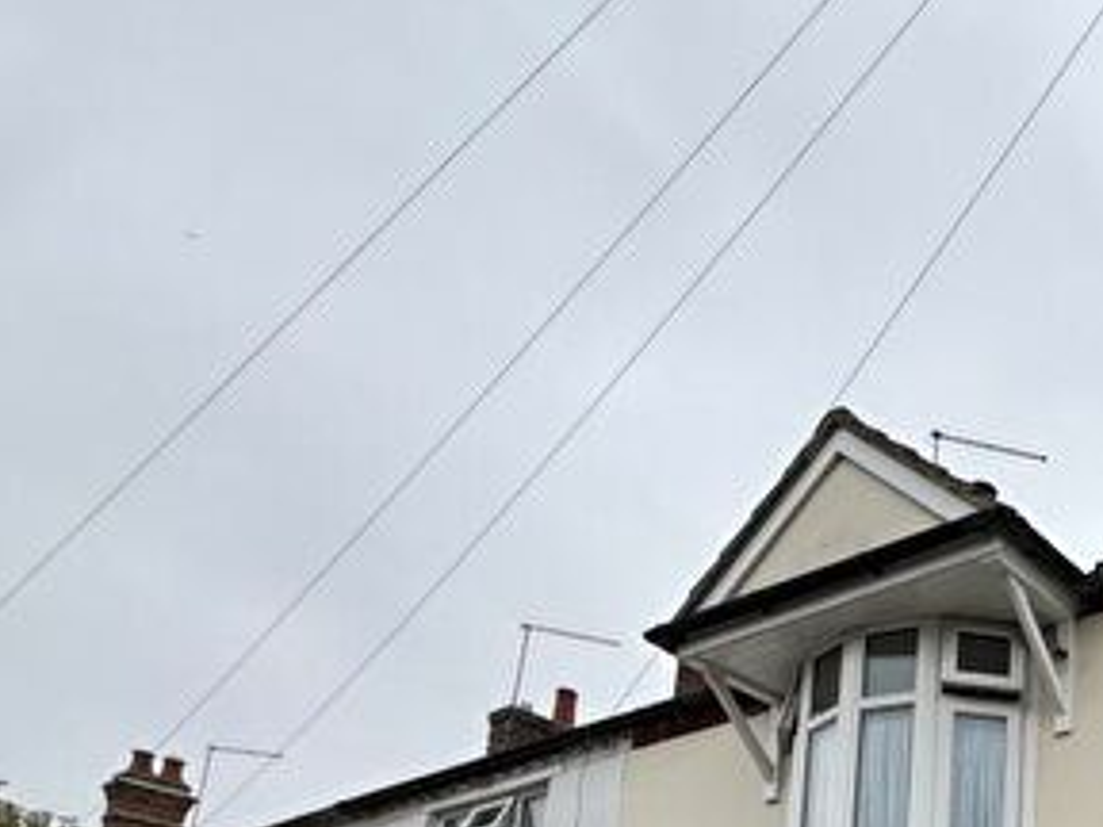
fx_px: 1083
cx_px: 1214
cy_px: 990
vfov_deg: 33.9
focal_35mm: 34
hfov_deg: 42.4
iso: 40
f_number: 2.2
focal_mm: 2.22
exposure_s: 1/370
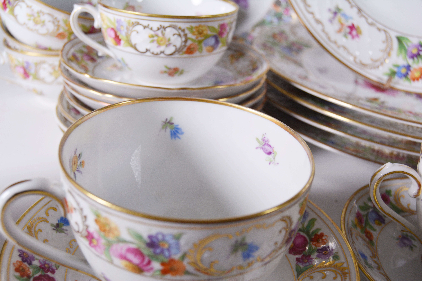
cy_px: 140
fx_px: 457
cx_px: 211
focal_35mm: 39
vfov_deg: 34.2
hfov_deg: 49.6
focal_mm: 26
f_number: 5.6
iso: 250
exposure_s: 1/125
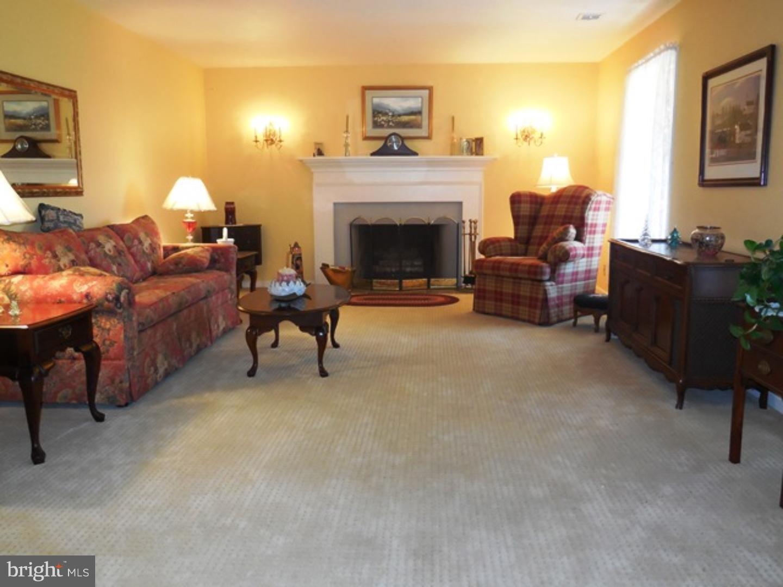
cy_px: 294
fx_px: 679
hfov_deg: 60.0
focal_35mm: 30
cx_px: 392
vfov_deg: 46.8
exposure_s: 1/25
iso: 400
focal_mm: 5.3
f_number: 3.2
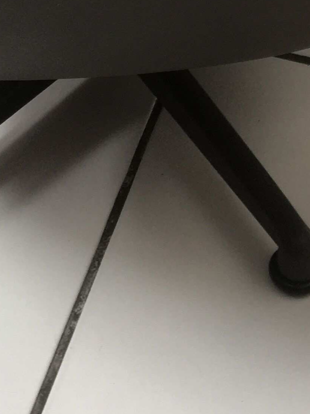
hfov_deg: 13.9
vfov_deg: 17.2
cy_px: -161
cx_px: 118
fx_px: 1266
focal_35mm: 106
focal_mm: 4.15
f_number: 2.2
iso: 32
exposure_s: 1/100
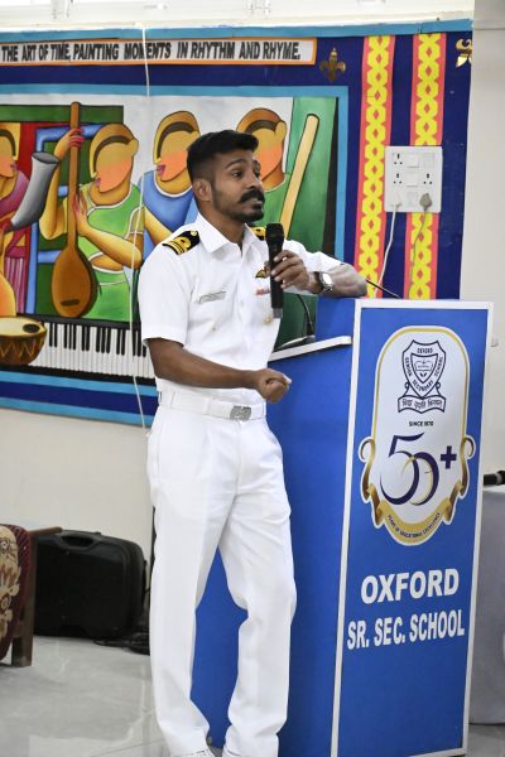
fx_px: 2146
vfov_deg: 20.0
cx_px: 252
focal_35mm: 102
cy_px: 378
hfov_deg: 13.4
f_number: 4.8
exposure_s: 1/500
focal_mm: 68
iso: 18000
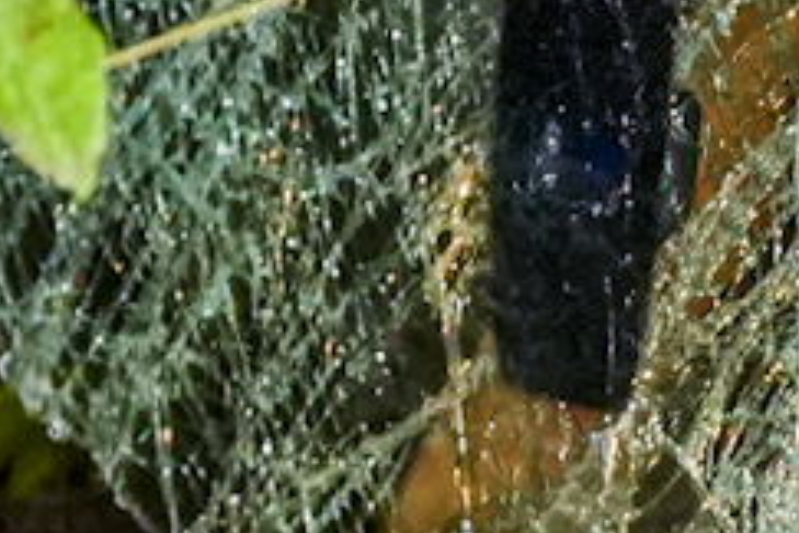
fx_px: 22614
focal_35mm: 1019
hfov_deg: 2.0
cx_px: 233
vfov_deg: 1.3
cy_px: 543
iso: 6400
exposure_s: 1/100
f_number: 2.8
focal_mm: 129
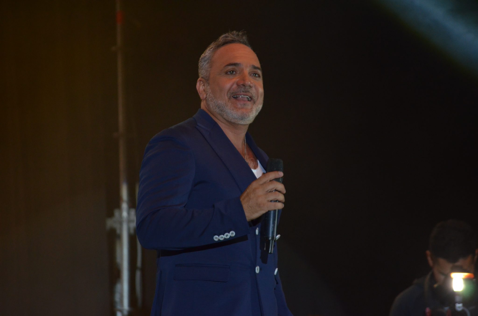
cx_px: 239
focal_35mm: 225
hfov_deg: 9.2
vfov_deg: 6.1
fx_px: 2981
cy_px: 158
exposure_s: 1/200
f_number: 5
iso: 1600
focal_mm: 150
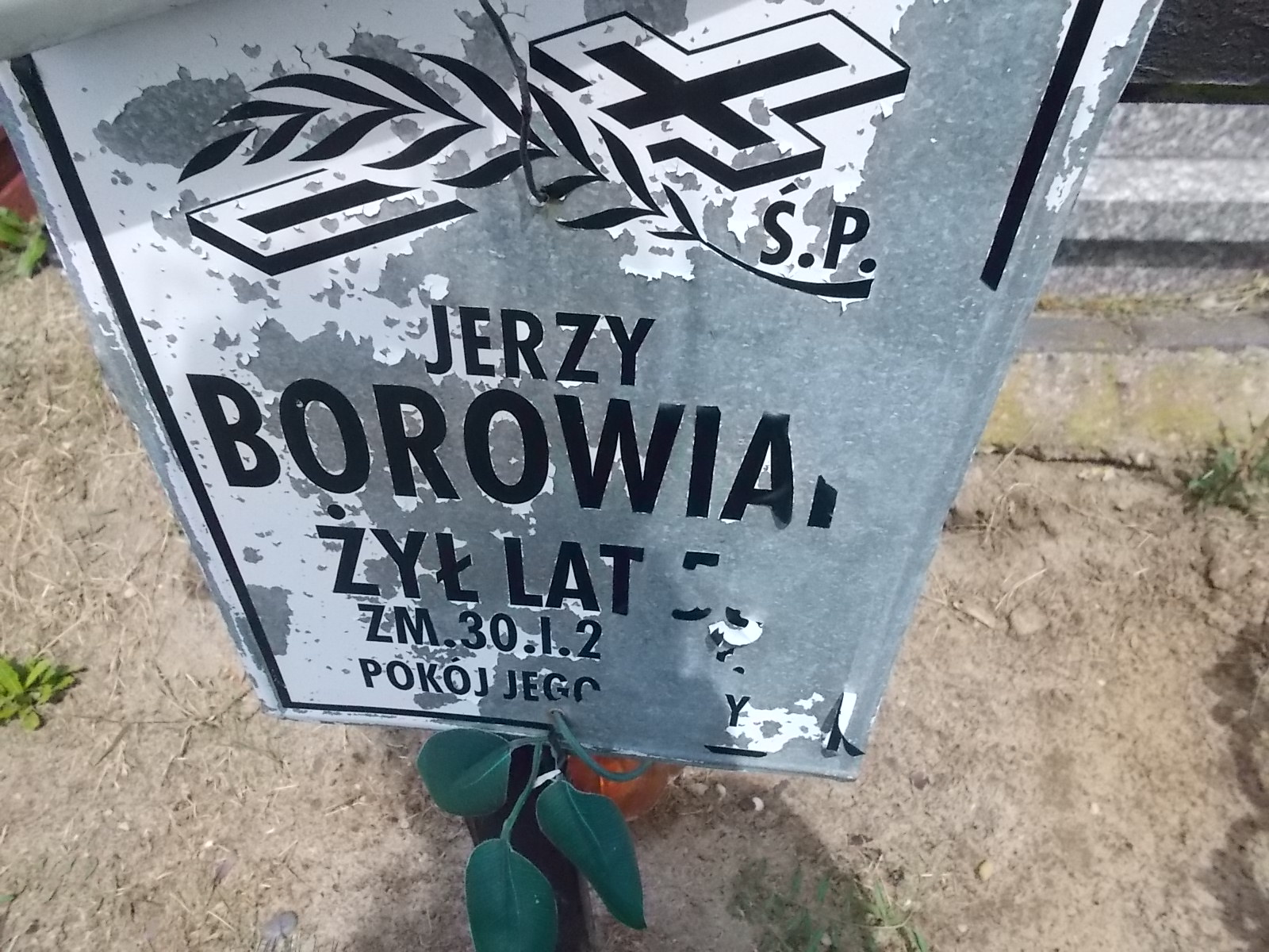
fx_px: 953
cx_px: 634
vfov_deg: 53.1
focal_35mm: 26
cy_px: 476
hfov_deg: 67.3
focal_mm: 4.6
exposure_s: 1/640
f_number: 8
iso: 400
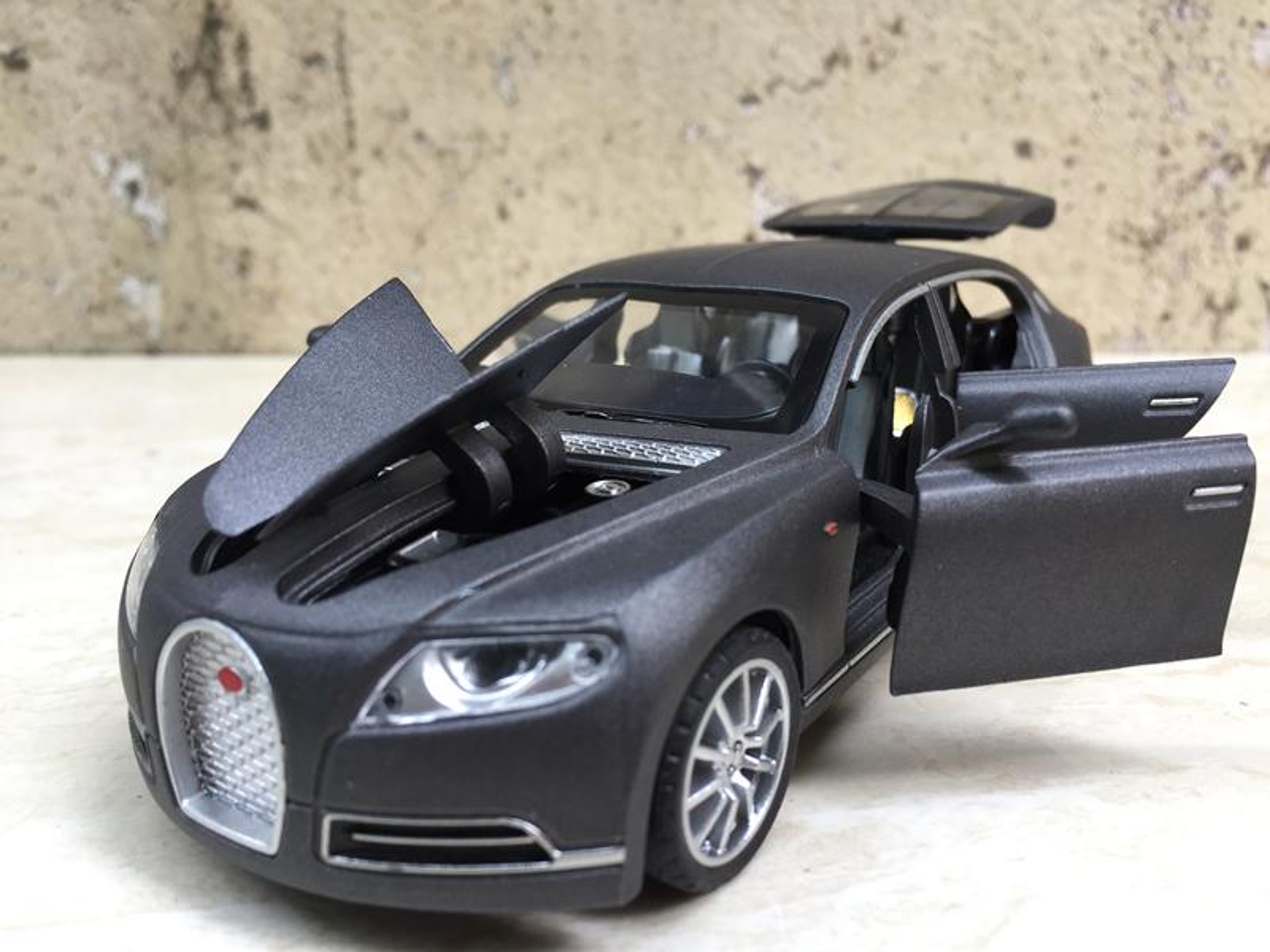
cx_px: 635
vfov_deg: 48.2
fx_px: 1064
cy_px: 476
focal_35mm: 29
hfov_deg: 61.7
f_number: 2.2
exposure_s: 1/50
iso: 32
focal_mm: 4.15
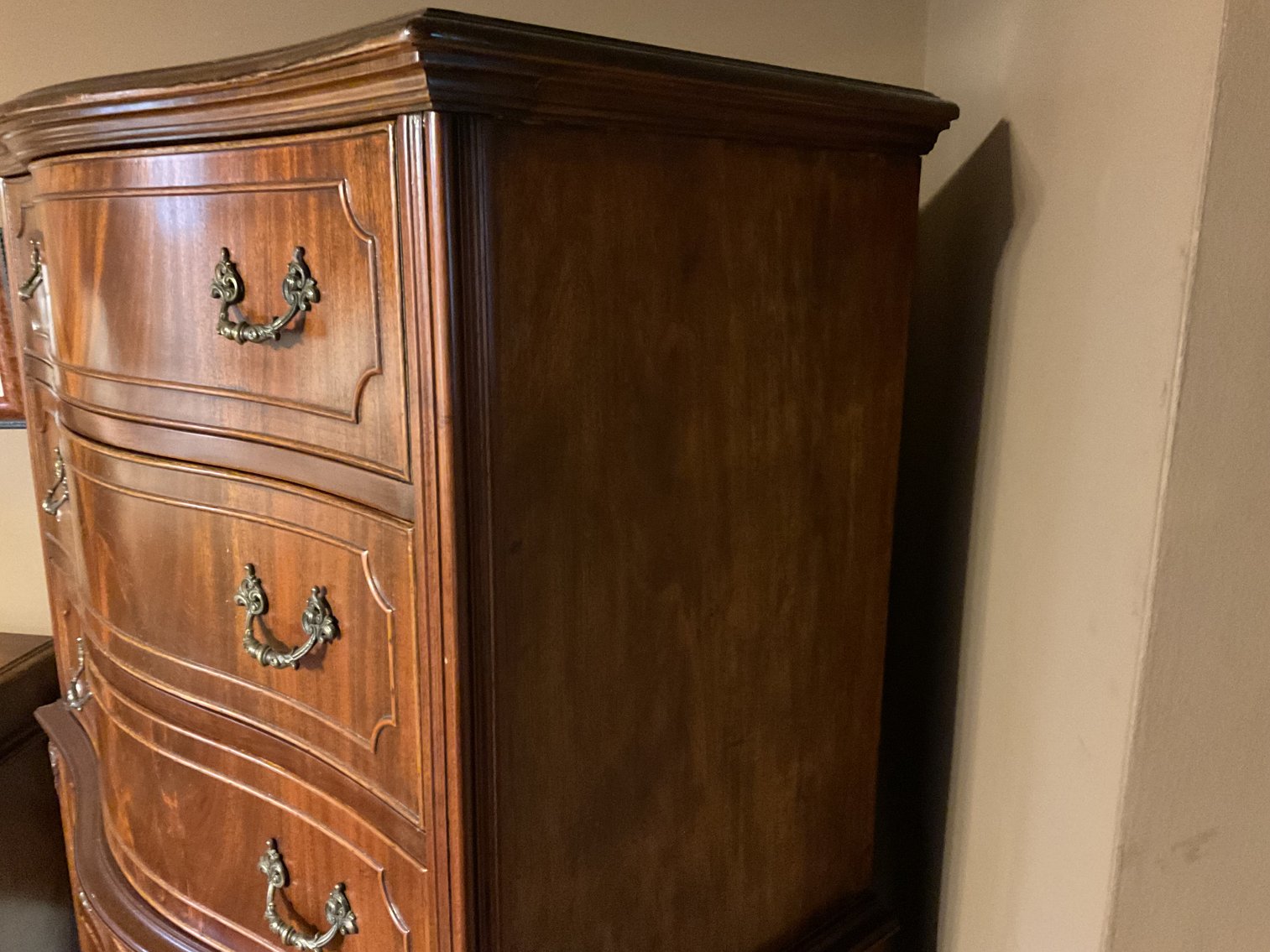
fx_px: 1064
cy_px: 476
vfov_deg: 48.2
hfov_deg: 61.7
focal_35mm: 29
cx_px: 635
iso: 500
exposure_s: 1/17
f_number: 1.8
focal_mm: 3
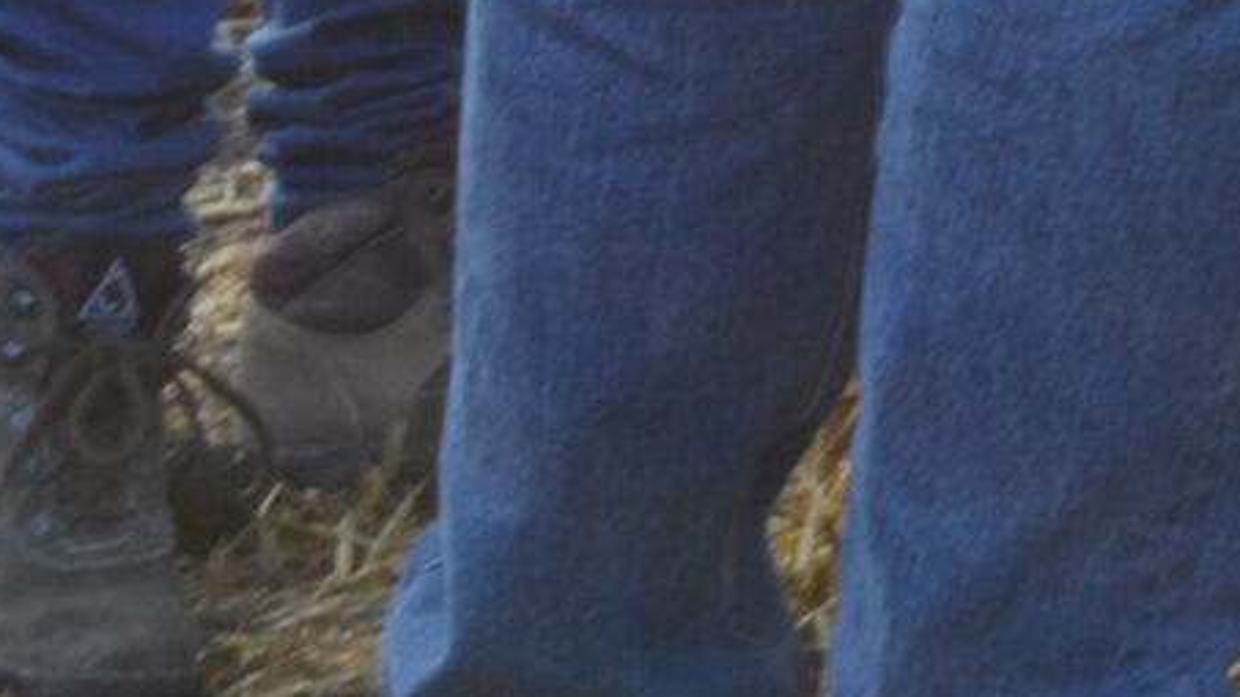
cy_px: -1608
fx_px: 16073
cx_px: 3410
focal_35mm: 489
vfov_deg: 2.4
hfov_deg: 4.3
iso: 400
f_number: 8
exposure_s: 1/125
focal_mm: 55
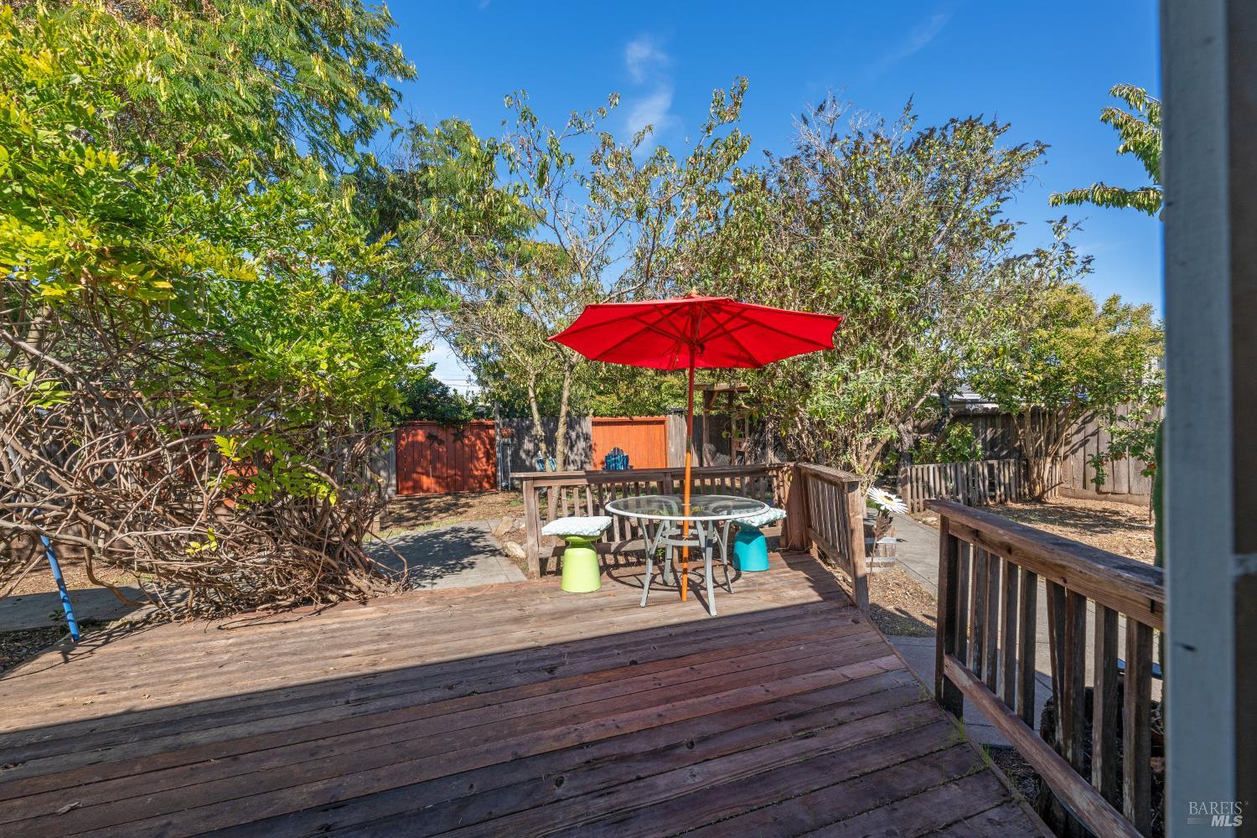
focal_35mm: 14
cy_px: 419
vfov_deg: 81.2
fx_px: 489
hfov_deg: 104.3
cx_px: 628
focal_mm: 14
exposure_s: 1/200
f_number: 8
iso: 64
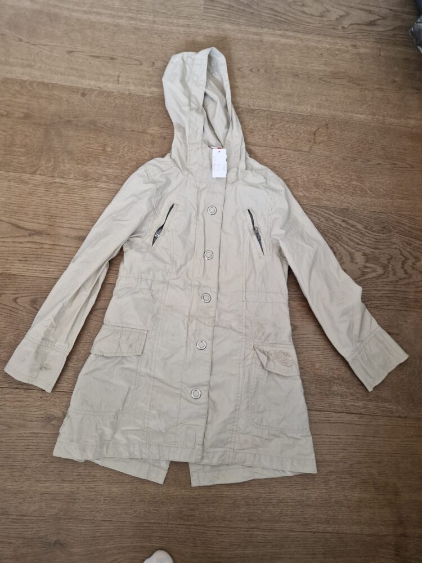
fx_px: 374
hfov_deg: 58.9
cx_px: 211
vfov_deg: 73.9
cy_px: 282
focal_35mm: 23
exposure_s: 1/100
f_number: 1.8
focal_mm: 5.4
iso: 500
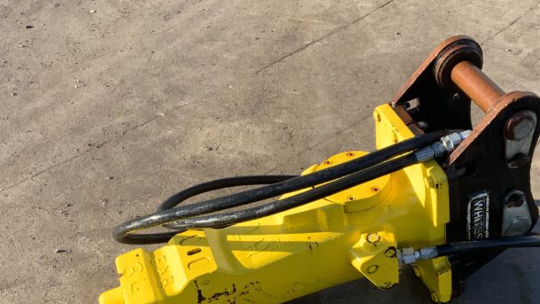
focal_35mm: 53
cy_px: 214
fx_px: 759
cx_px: 286
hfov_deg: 39.2
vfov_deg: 22.5
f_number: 1.8
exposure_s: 1/504
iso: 16
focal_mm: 3
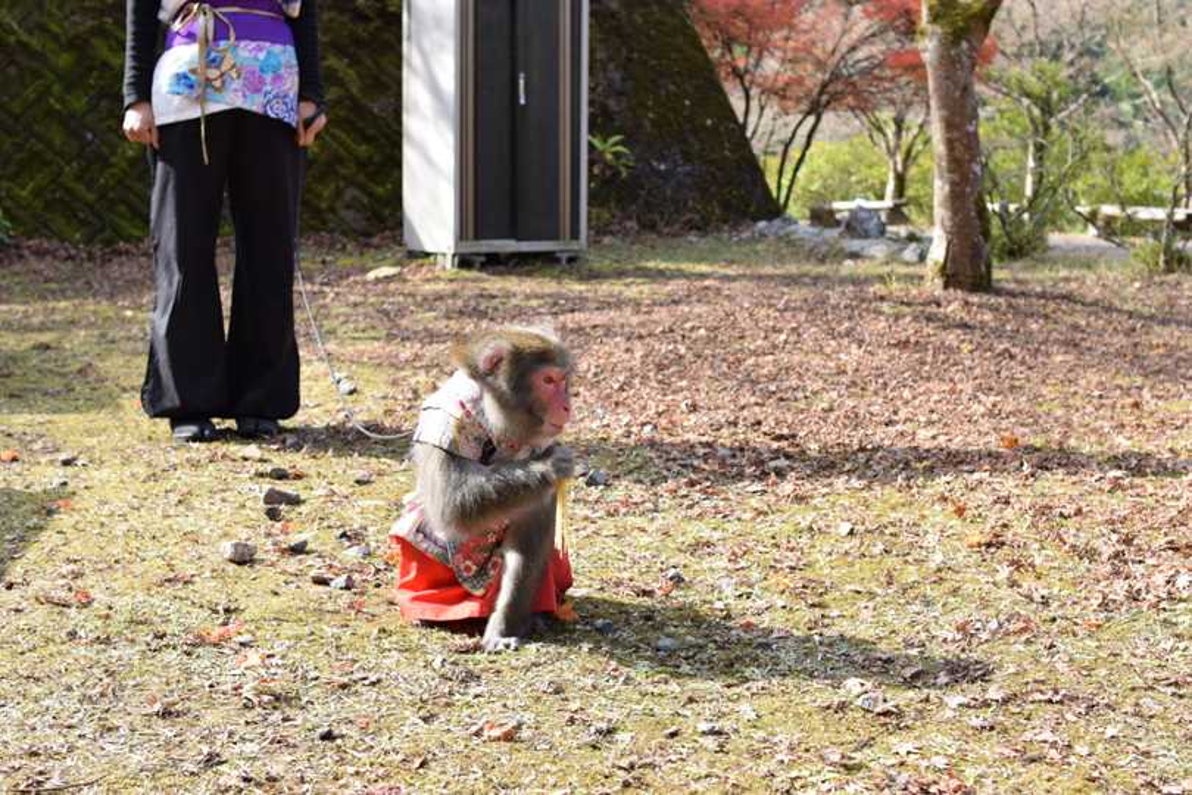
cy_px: 398
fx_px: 1490
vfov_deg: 29.9
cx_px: 596
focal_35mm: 45
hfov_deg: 43.6
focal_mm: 30
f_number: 5.6
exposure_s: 1/500
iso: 320
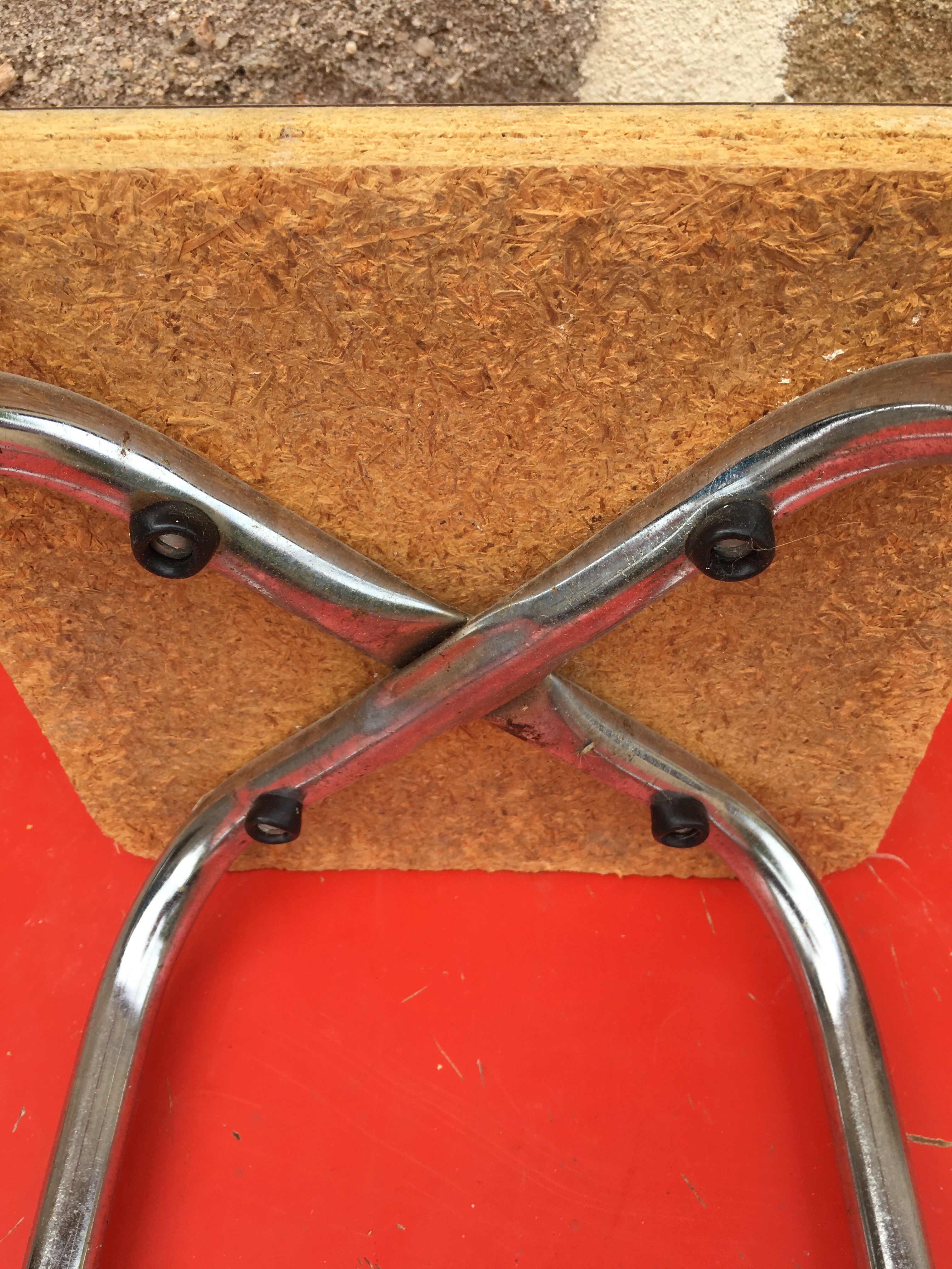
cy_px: 634
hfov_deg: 48.2
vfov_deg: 61.7
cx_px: 476
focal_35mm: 29
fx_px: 1063
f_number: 2.2
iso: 25
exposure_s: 1/455
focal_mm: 4.15
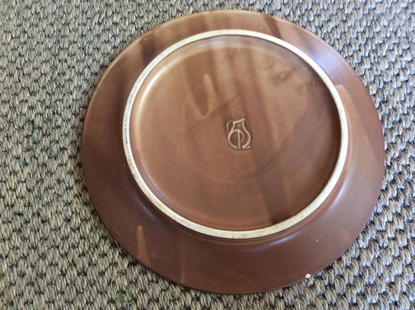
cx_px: 208
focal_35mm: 32
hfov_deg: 56.9
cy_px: 155
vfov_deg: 44.1
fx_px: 383
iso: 200
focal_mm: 3.3
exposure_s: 1/25
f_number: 2.4
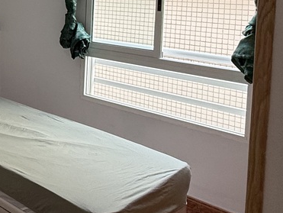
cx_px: -50
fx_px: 401
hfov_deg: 32.6
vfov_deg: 28.1
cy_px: 3
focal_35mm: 49
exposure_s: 1/99
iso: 125
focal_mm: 2.22
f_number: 2.2
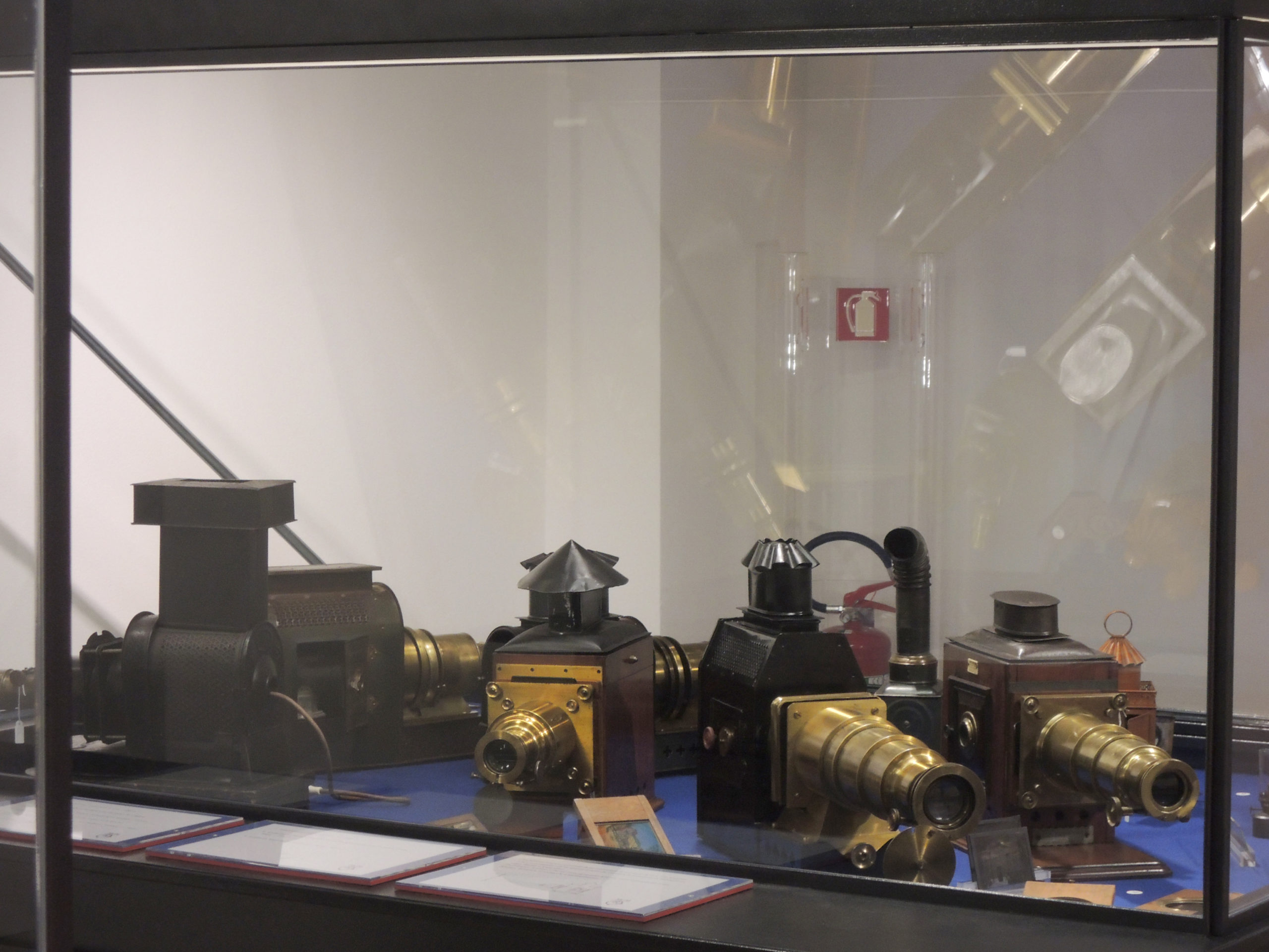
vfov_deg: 14.8
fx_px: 3666
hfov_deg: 19.6
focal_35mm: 100
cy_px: 476
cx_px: 634
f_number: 5.5
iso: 500
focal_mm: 17.9
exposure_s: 1/30
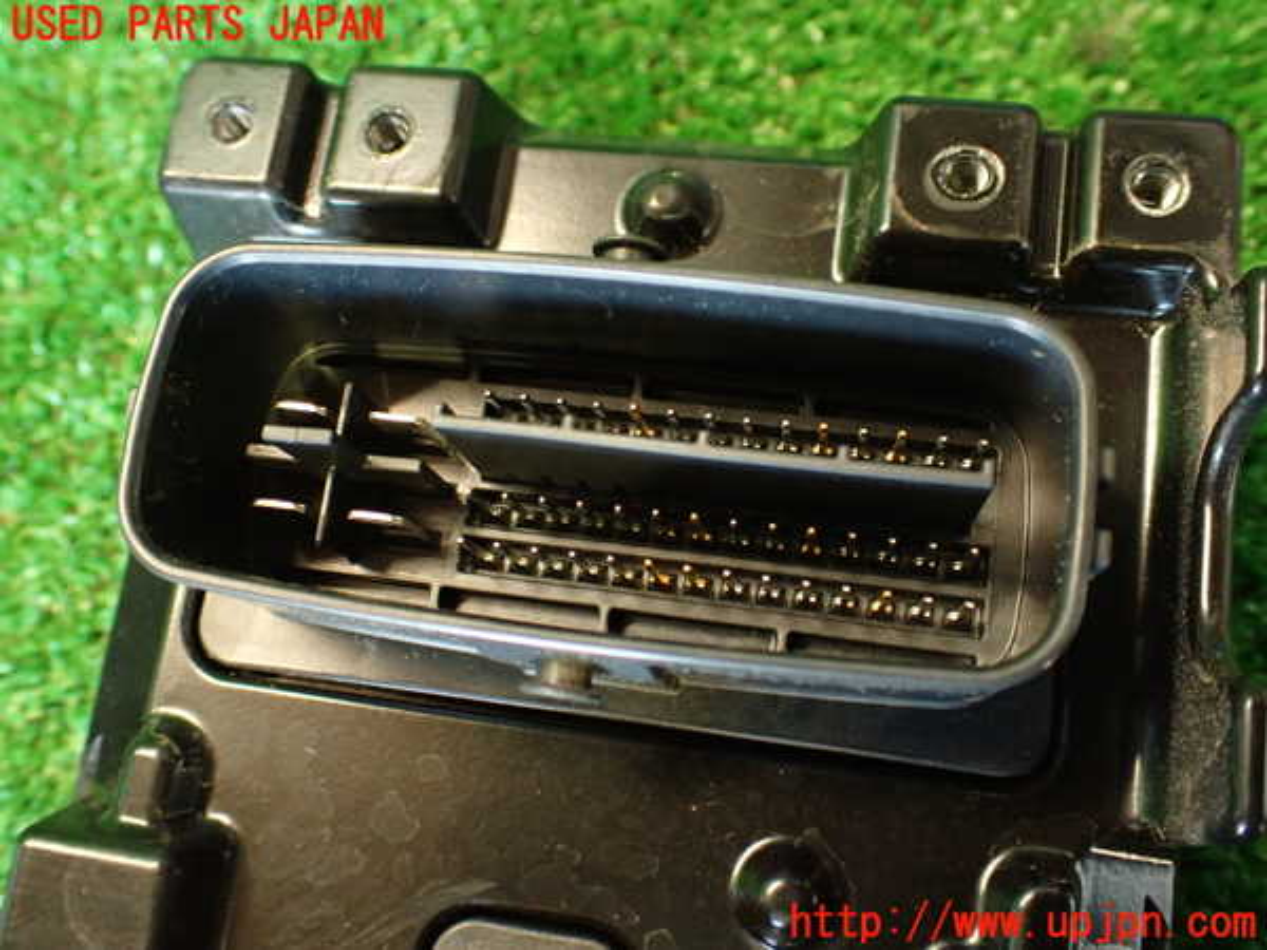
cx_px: 634
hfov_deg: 56.8
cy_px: 475
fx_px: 1171
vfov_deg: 44.2
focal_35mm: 32
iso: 640
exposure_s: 1/30
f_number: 2.4
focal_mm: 5.79
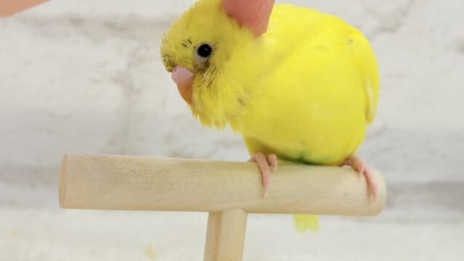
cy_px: 99
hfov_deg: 36.6
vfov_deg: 21.1
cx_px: 233
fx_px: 701
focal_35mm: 57
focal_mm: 5.96
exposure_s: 1/100
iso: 80
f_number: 1.6
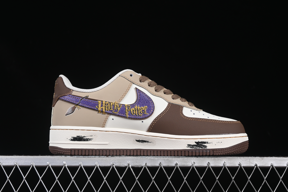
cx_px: 144
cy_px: 96
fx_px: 600
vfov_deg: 18.2
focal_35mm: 75
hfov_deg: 27.0
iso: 160
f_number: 7.1
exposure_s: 1/80
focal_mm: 50
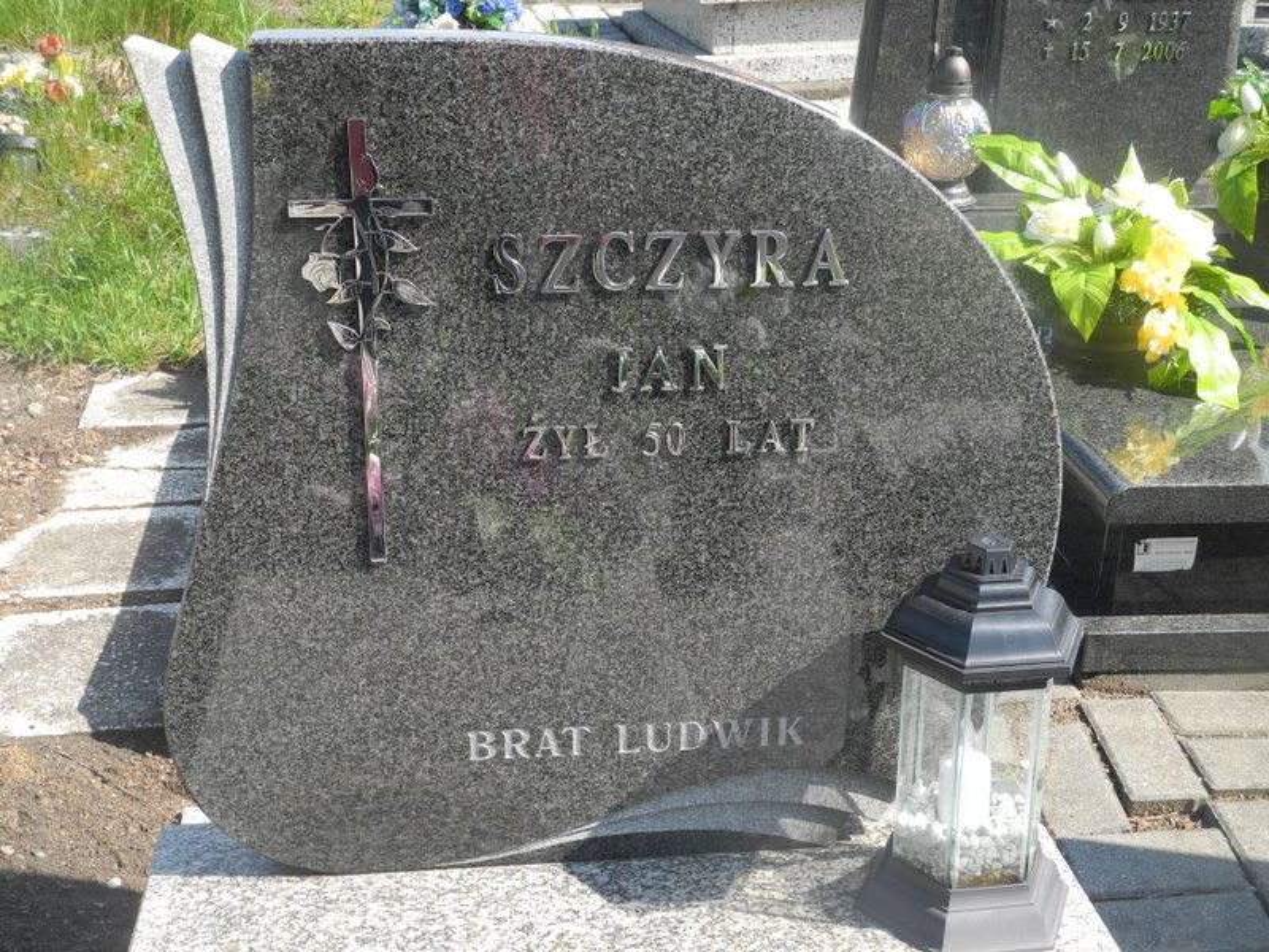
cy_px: 476
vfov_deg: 29.1
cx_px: 634
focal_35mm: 50
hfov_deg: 38.2
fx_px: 1833
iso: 100
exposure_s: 1/400
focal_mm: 10.7
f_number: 3.5
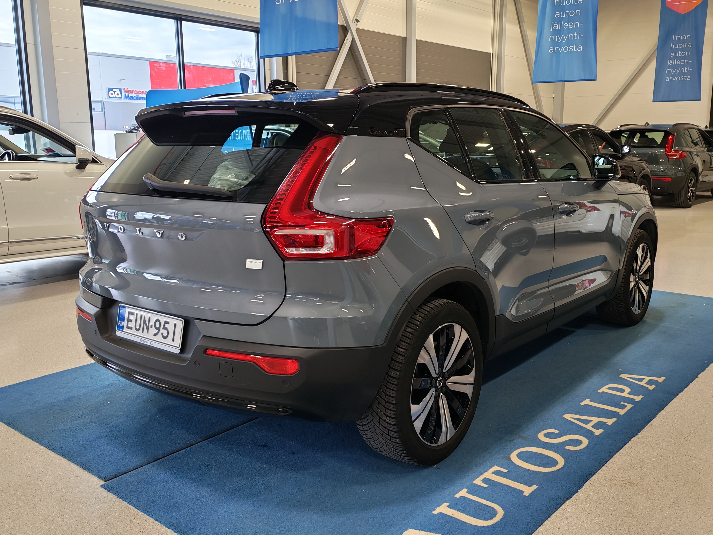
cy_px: 268
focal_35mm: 34
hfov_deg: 54.0
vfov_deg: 41.8
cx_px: 356
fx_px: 700
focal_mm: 6.12
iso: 125
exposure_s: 1/100
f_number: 1.9
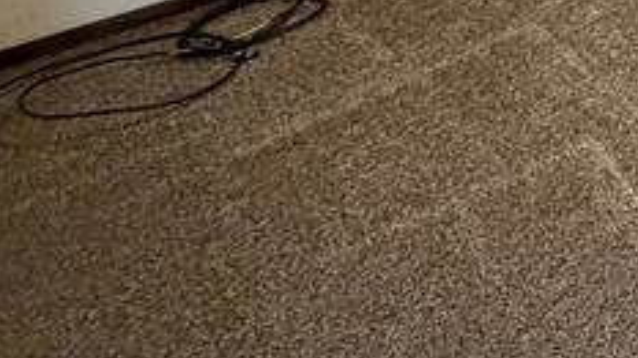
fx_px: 1133
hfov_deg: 20.0
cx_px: 1216
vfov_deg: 15.6
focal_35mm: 67
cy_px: -276
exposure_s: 1/60
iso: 1250
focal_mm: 2.22
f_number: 2.2
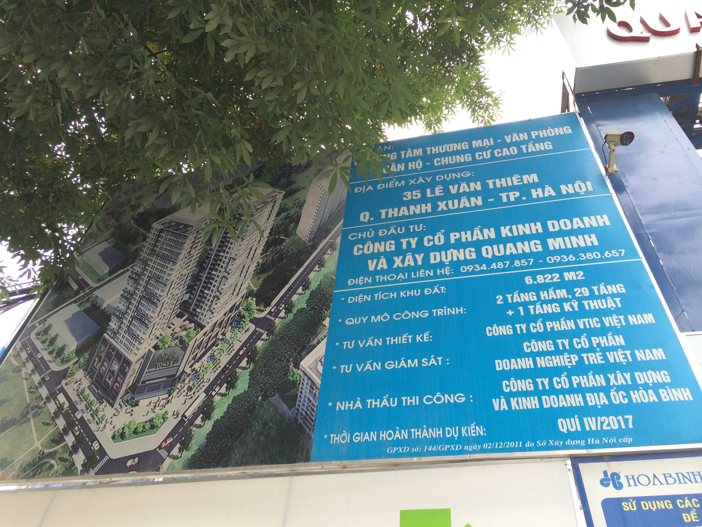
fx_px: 608
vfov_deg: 46.8
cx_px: 351
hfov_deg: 60.0
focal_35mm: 30
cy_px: 264
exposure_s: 1/172
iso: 32
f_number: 2.2
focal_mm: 4.12
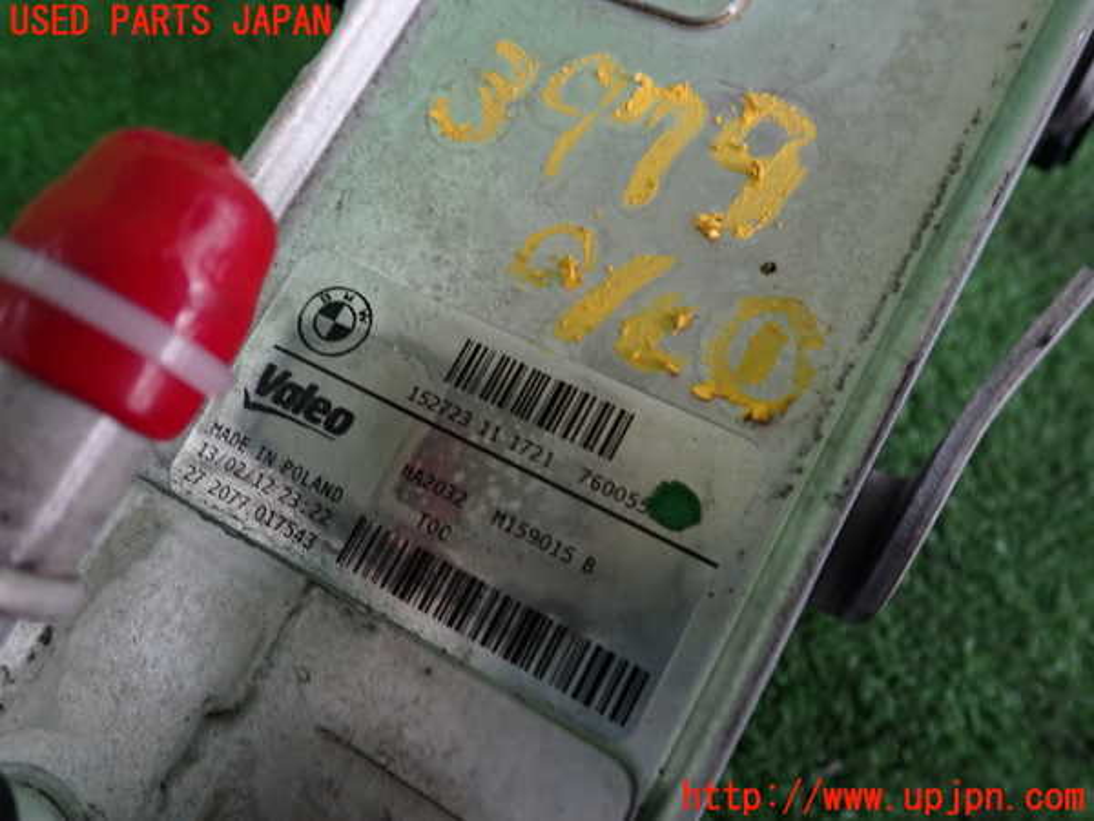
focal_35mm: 30
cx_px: 547
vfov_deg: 46.8
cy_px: 410
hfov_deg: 60.0
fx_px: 948
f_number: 2.3
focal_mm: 5.4
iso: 250
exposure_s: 1/30
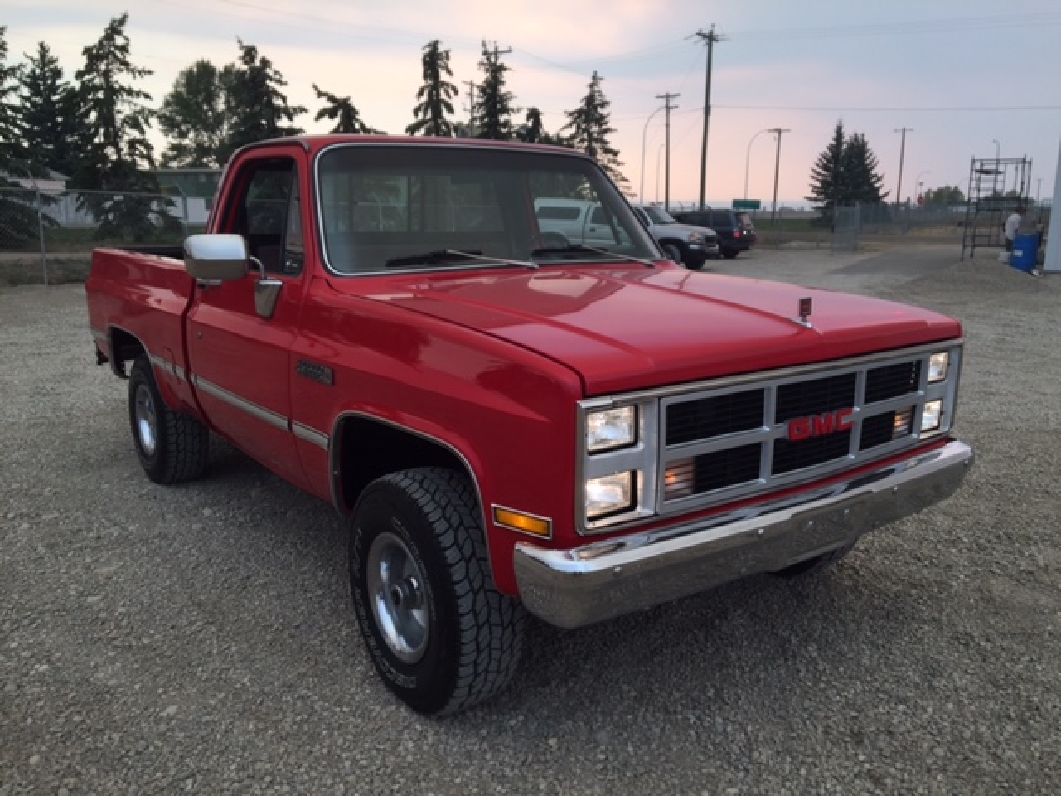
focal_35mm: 29
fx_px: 889
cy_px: 398
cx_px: 530
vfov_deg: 48.2
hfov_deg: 61.7
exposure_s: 1/234
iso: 32
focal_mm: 4.15
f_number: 2.2
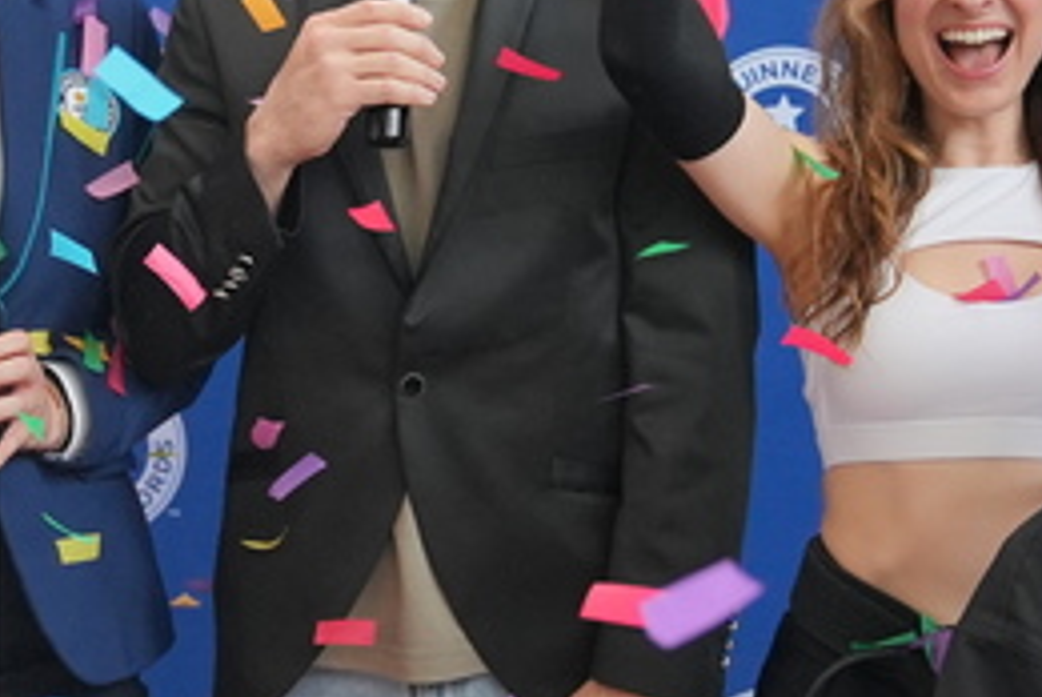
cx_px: 341
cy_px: 170
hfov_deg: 18.8
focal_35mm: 108
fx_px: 3129
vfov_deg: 12.7
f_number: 3.2
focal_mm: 39
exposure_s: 1/500
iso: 3200
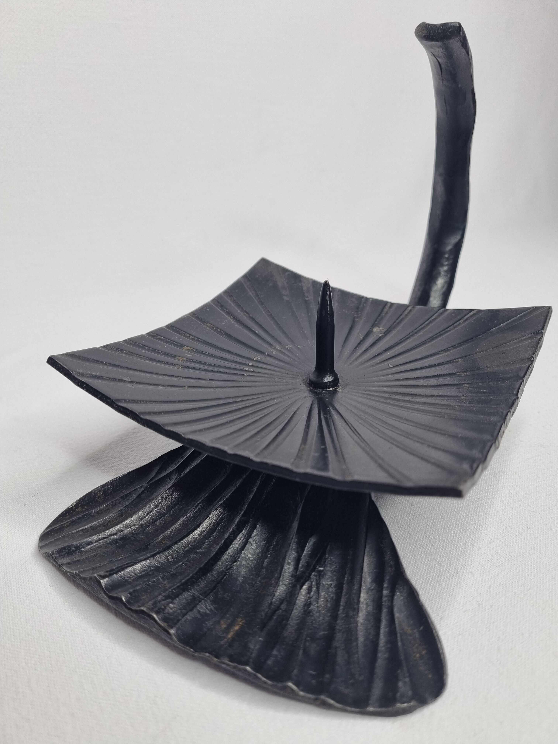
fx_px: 559
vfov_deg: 67.3
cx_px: 279
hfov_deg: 53.1
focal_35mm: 26
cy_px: 372
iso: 50
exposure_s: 1/175
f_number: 1.8
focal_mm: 5.4
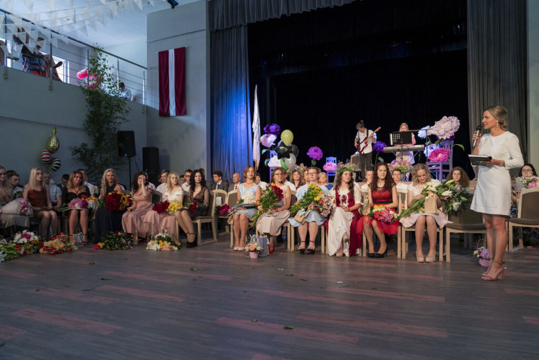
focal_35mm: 24
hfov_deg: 73.7
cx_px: 270
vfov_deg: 53.1
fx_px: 359
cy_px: 180
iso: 2500
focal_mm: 24
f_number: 4
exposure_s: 1/200
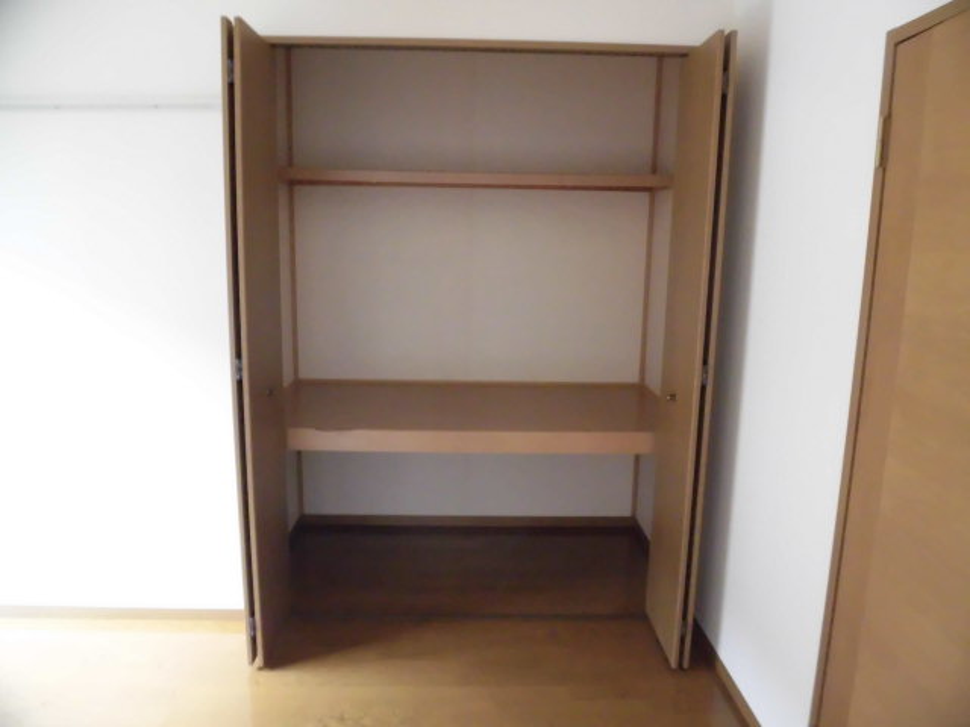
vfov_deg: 56.8
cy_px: 364
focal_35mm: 24
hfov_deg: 71.6
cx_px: 485
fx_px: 673
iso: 800
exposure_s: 1/20
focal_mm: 4.3
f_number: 3.1
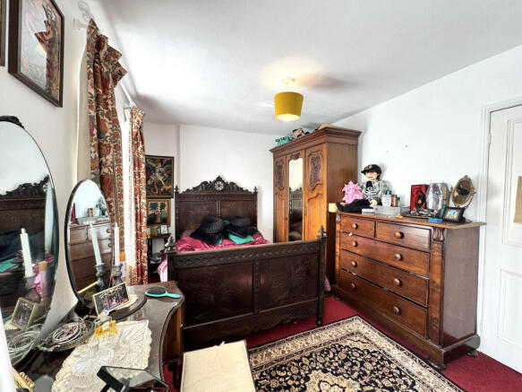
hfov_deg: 102.1
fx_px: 211
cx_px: 261
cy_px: 196
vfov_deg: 85.7
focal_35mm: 14
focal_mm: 2.22
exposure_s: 1/99
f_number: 2.2
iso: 80
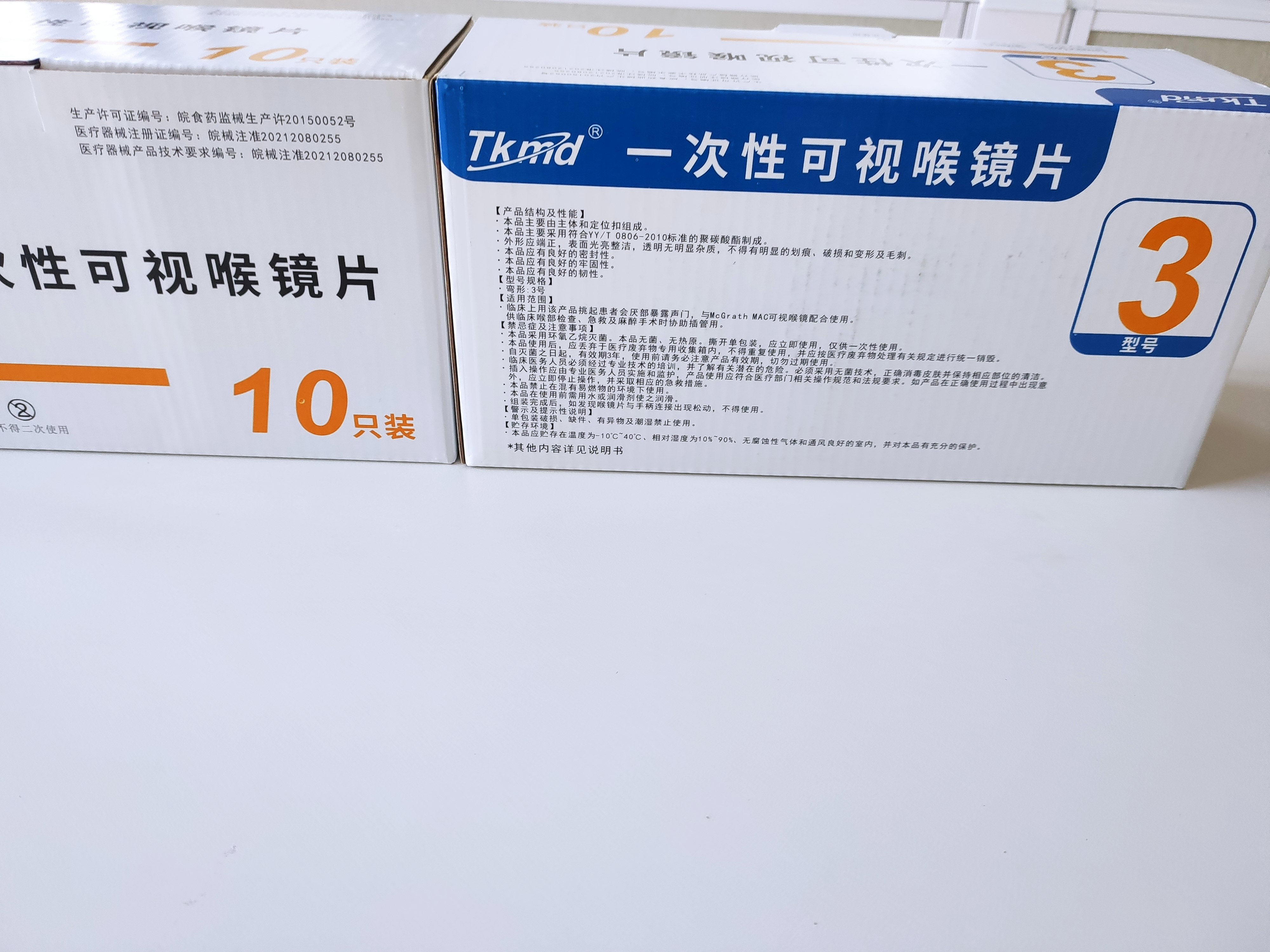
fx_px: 954
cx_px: 635
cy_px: 476
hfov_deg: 67.3
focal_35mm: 26
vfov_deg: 53.1
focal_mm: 4.75
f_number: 1.75
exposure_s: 1/100
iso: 297
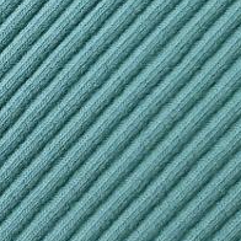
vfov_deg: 19.6
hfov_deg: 17.3
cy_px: 65
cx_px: -148
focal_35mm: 88
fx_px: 693
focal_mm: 5.4
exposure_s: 1/90
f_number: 1.8
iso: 80
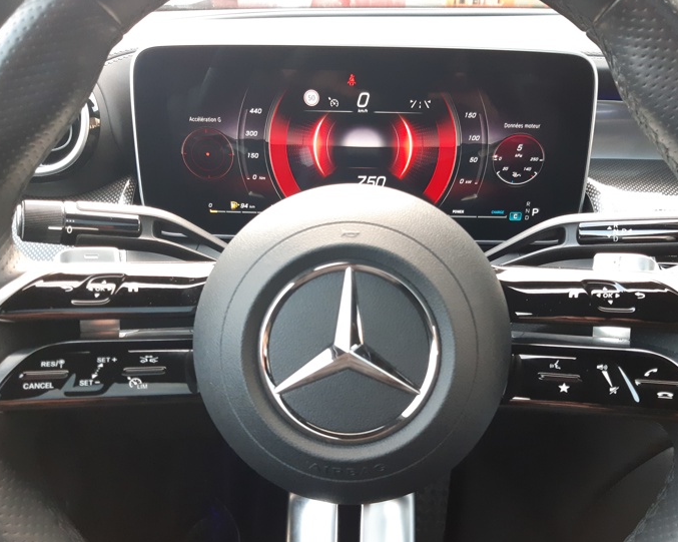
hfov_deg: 58.7
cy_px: 292
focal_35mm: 30
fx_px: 602
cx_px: 364
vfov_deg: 48.4
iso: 250
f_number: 1.7
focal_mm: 3.92
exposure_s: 1/60
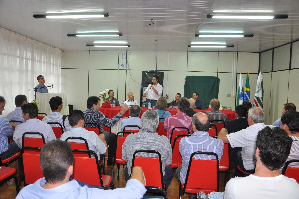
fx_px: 261
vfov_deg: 41.6
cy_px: 100
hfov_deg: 59.6
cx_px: 150
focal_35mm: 32
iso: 800
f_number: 3.8
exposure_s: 1/80
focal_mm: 21
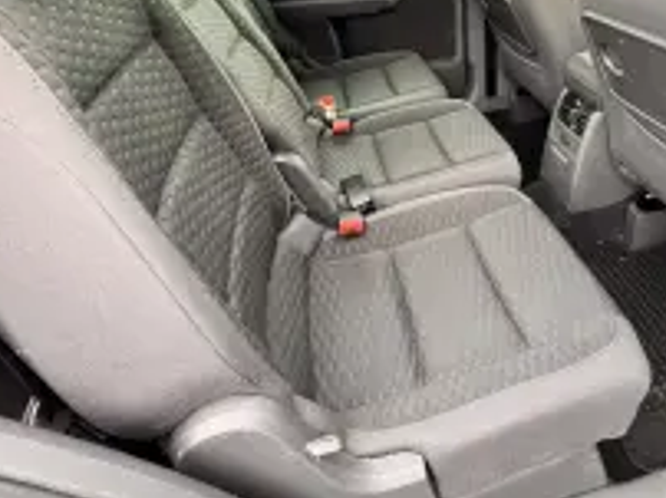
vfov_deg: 51.6
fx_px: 480
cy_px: 106
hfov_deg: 68.1
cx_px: 425
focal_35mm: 25
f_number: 2.2
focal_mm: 2.22
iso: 320
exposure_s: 1/77
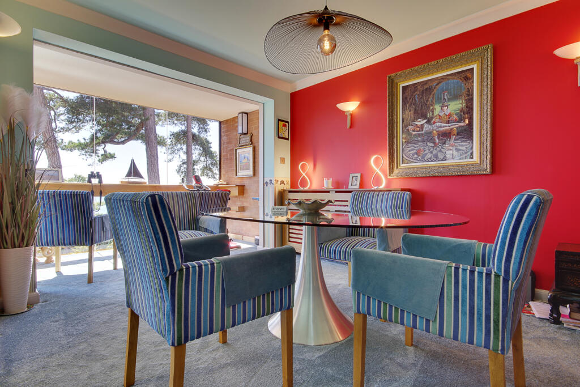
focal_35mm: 18
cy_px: 194
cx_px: 290
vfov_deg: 67.4
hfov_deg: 90.0
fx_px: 290
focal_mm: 12
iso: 100
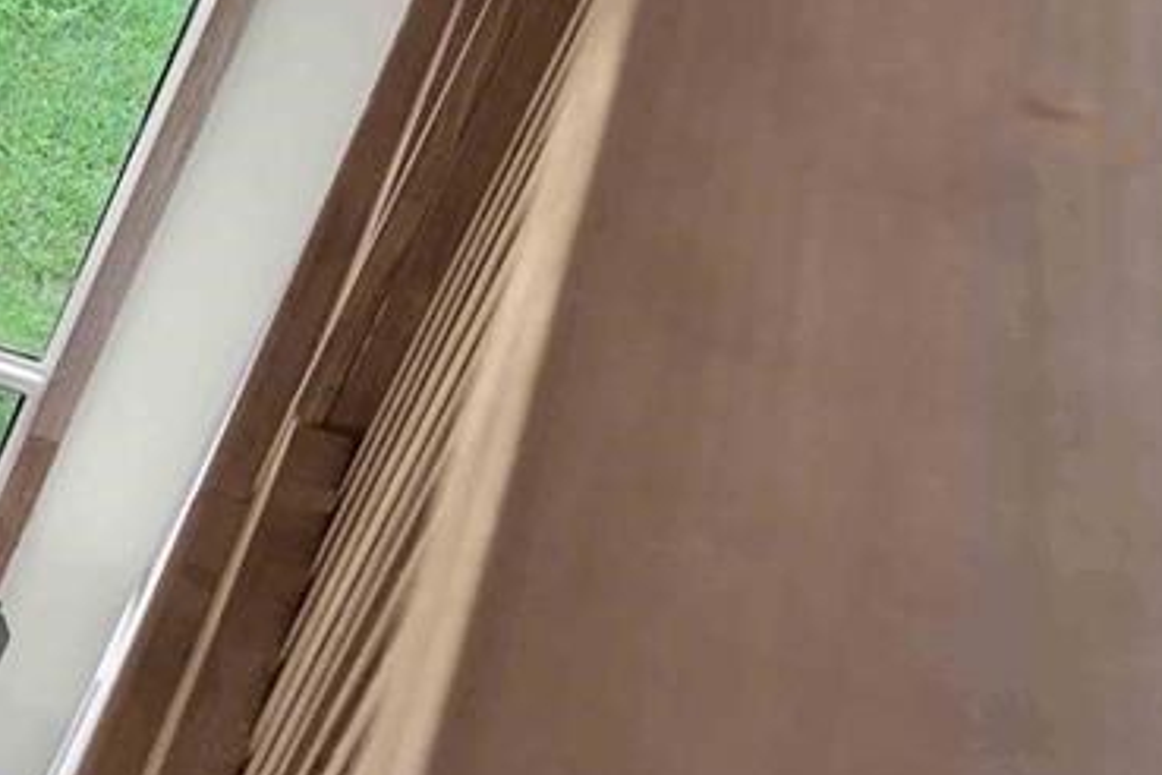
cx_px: -1968
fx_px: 3228
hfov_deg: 12.7
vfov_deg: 13.6
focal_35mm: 100
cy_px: 651
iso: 100
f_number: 8
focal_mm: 18
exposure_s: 1/13
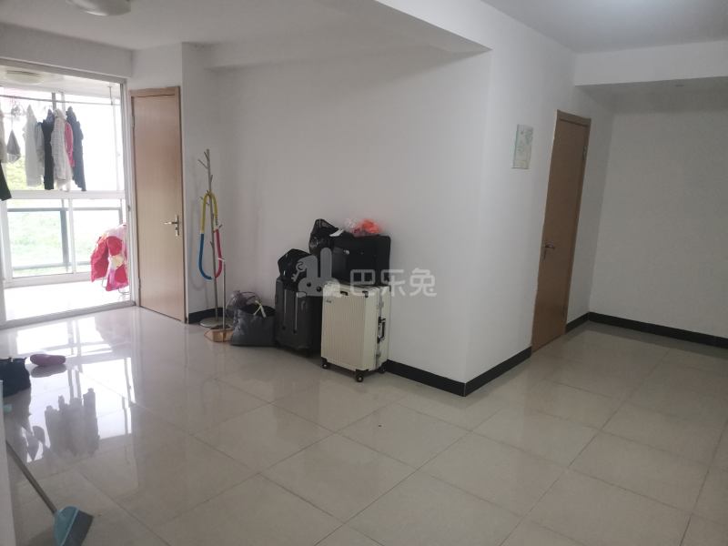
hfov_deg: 67.3
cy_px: 273
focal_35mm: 26
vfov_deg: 53.1
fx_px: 547
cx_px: 364
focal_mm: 4.75
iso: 400
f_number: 1.8
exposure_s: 1/50
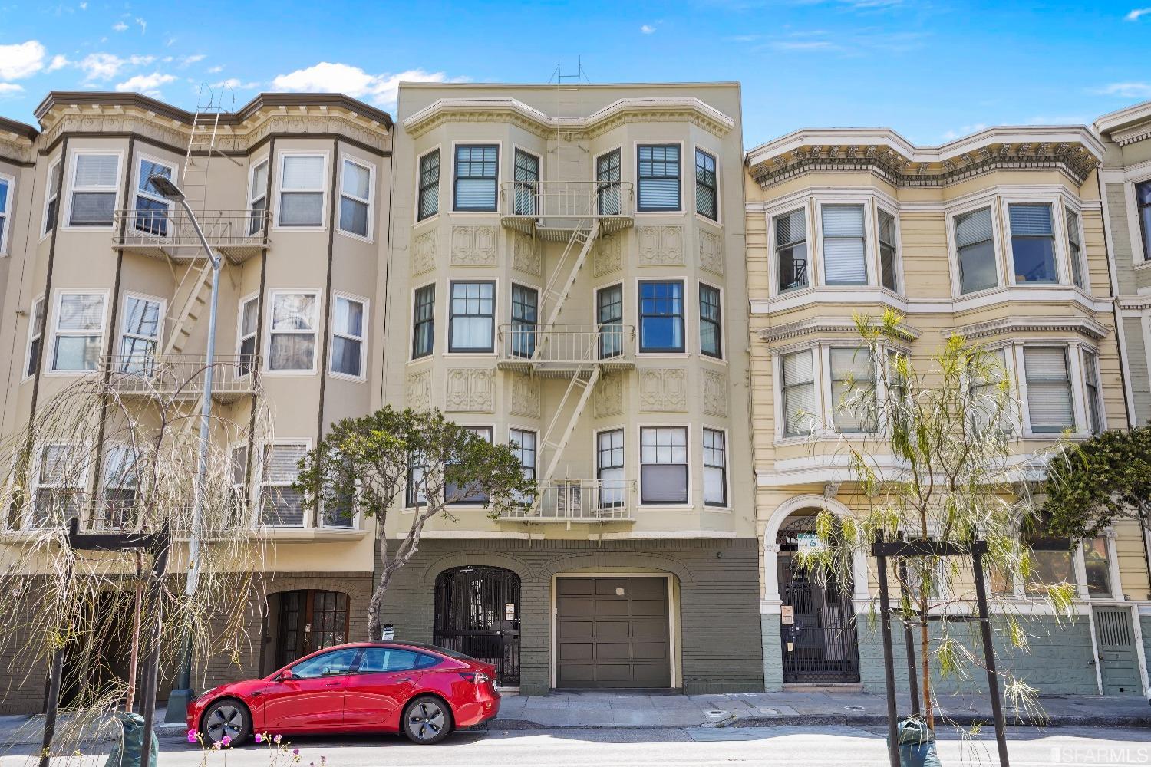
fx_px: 959
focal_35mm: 30
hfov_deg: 61.9
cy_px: 384
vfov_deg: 43.6
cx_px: 576
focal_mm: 30
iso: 500
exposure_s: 1/200
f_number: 8
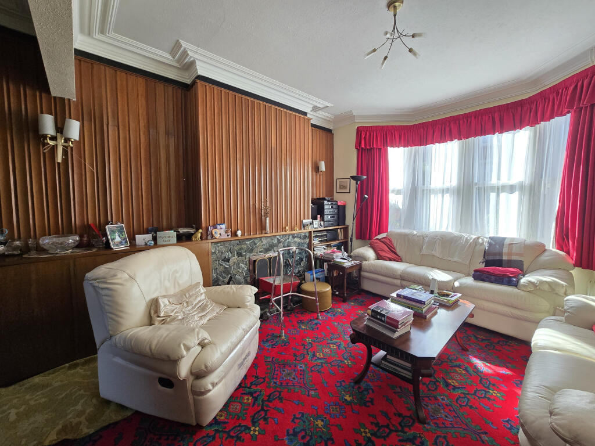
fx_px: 223
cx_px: 298
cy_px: 223
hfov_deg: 106.2
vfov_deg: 89.9
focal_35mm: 13
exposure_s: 1/100
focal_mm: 2.2
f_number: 2.2
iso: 125
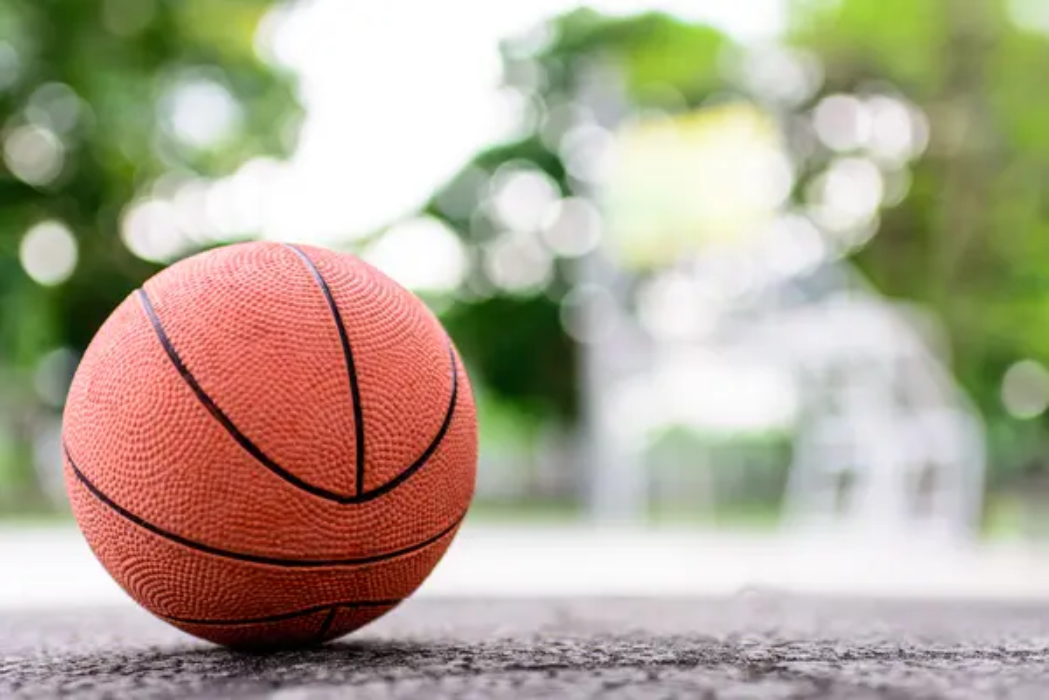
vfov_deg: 25.8
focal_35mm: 52
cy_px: 350
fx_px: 1530
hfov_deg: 37.9
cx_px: 524
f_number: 1.8
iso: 125
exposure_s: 1/400
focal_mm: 35
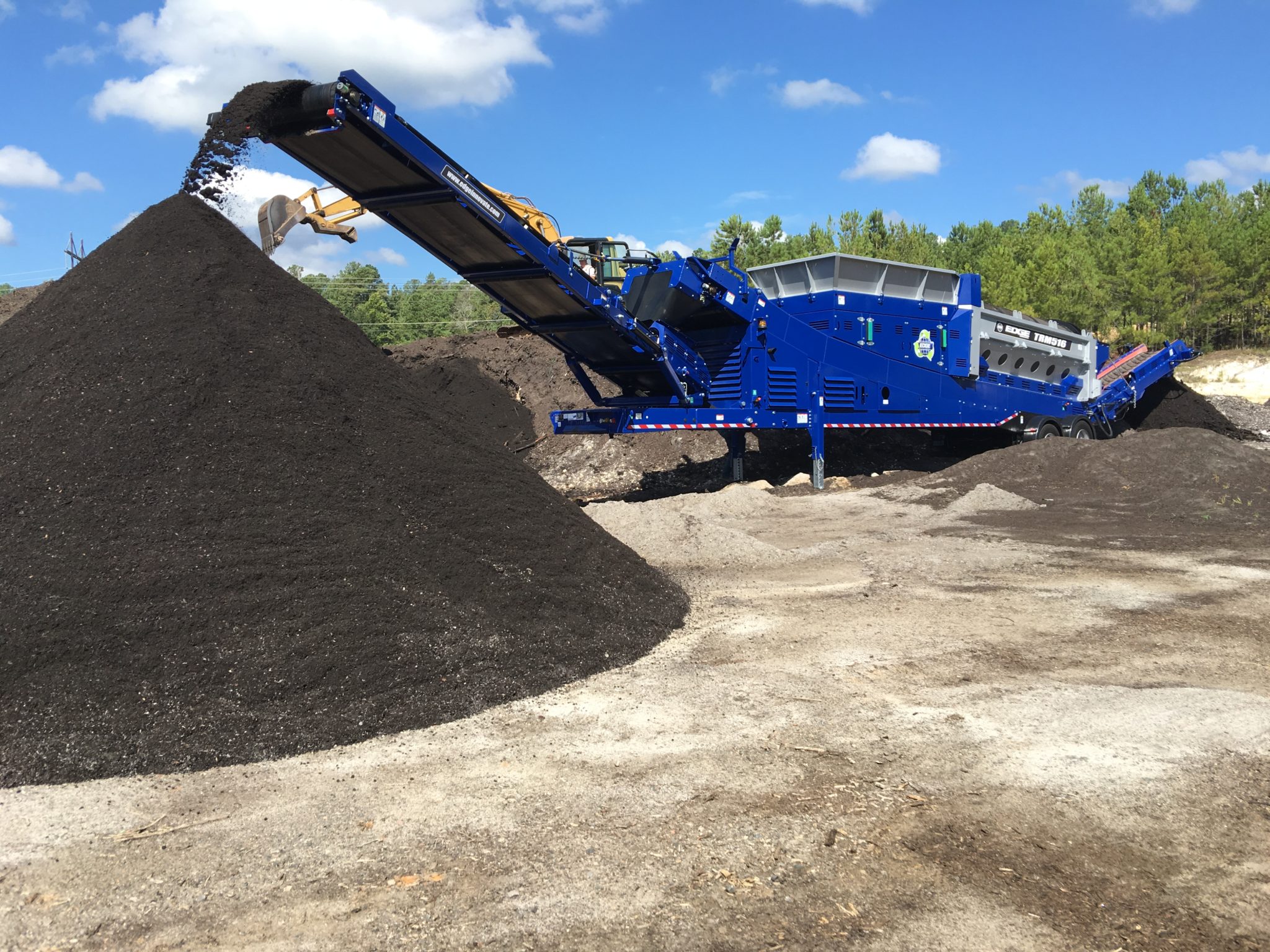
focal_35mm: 29
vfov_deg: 48.2
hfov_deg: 61.7
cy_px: 476
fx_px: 1064
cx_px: 635
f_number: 2.2
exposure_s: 1/1148
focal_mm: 4.15
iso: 25
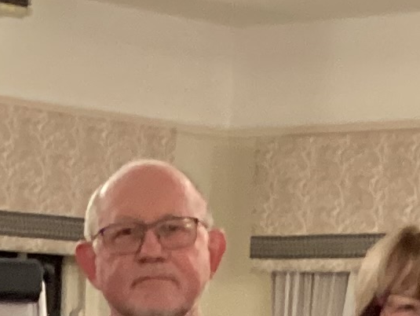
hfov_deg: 10.4
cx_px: 59
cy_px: 778
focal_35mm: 189
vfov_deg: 7.3
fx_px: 2295
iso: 400
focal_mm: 3.3
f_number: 2.4
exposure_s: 1/30
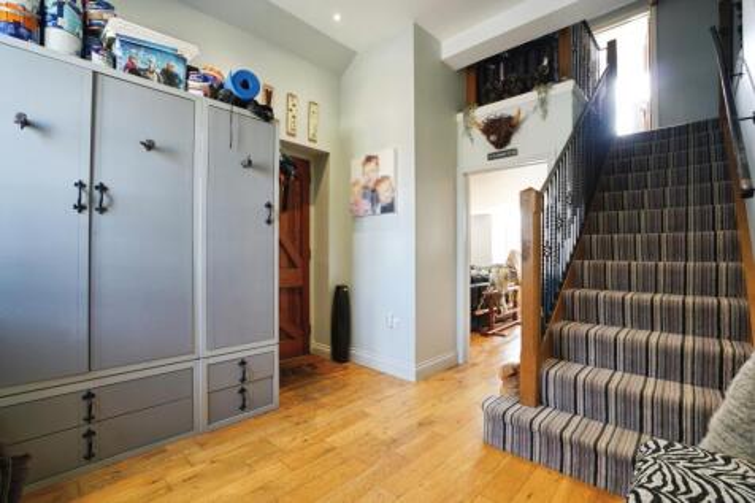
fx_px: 335
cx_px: 378
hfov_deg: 96.8
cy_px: 252
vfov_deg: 73.7
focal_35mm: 16
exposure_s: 1/13
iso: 800
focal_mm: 16
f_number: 9
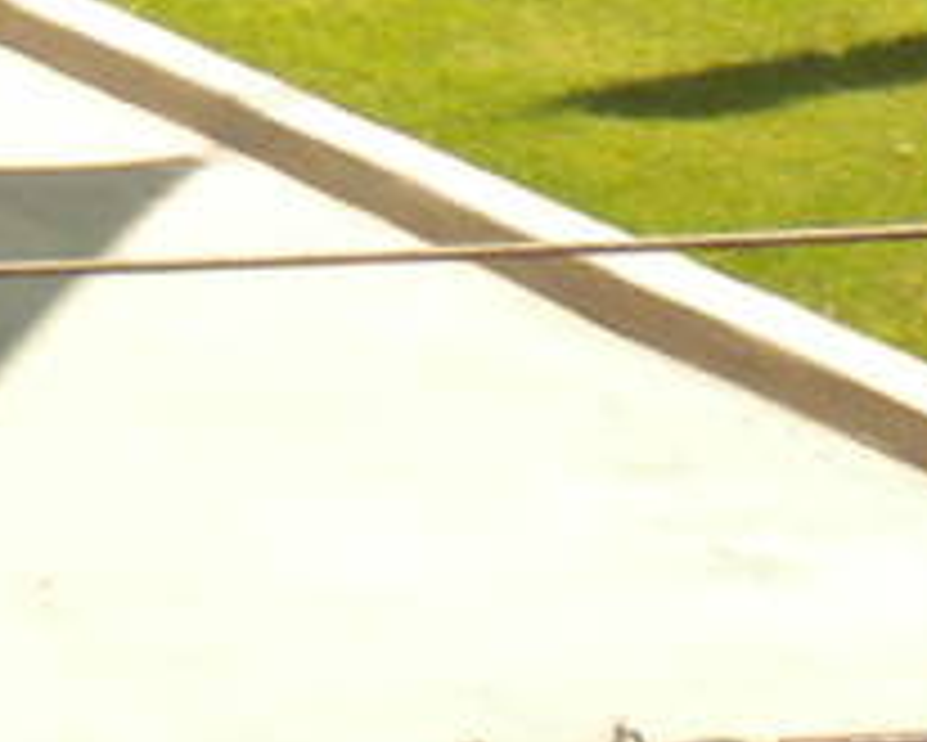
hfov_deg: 6.4
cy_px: -868
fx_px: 7713
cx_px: -1742
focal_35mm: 281
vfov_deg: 5.4
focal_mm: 6.6
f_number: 10
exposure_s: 1/108
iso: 90
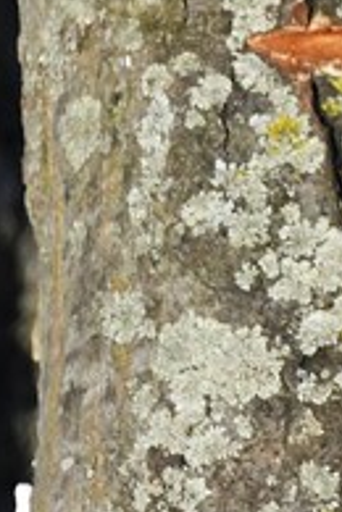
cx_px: 264
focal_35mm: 1352
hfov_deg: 1.0
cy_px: -364
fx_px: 19264
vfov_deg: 1.5
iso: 800
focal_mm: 220
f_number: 8
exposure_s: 1/3200
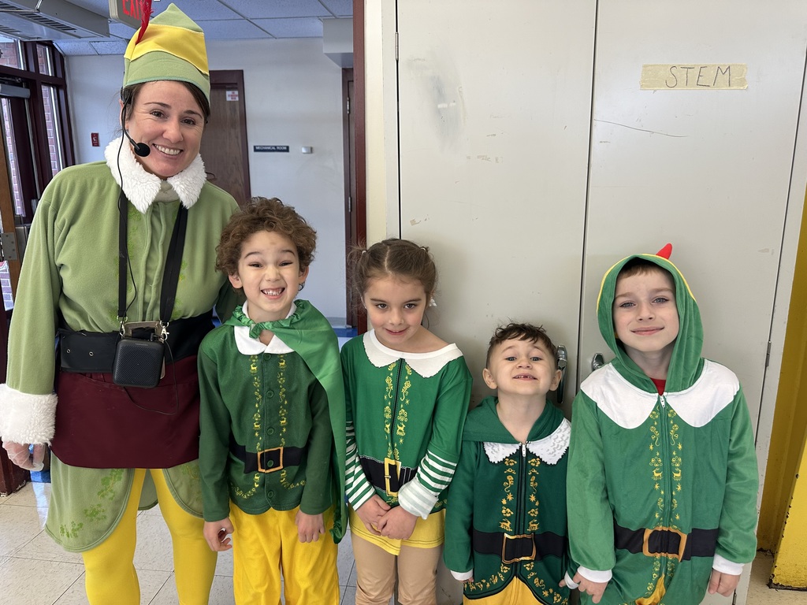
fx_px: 560
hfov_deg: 71.6
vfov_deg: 56.8
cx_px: 404
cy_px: 302
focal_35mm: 24
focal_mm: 6.86
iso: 160
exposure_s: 1/120
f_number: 1.78
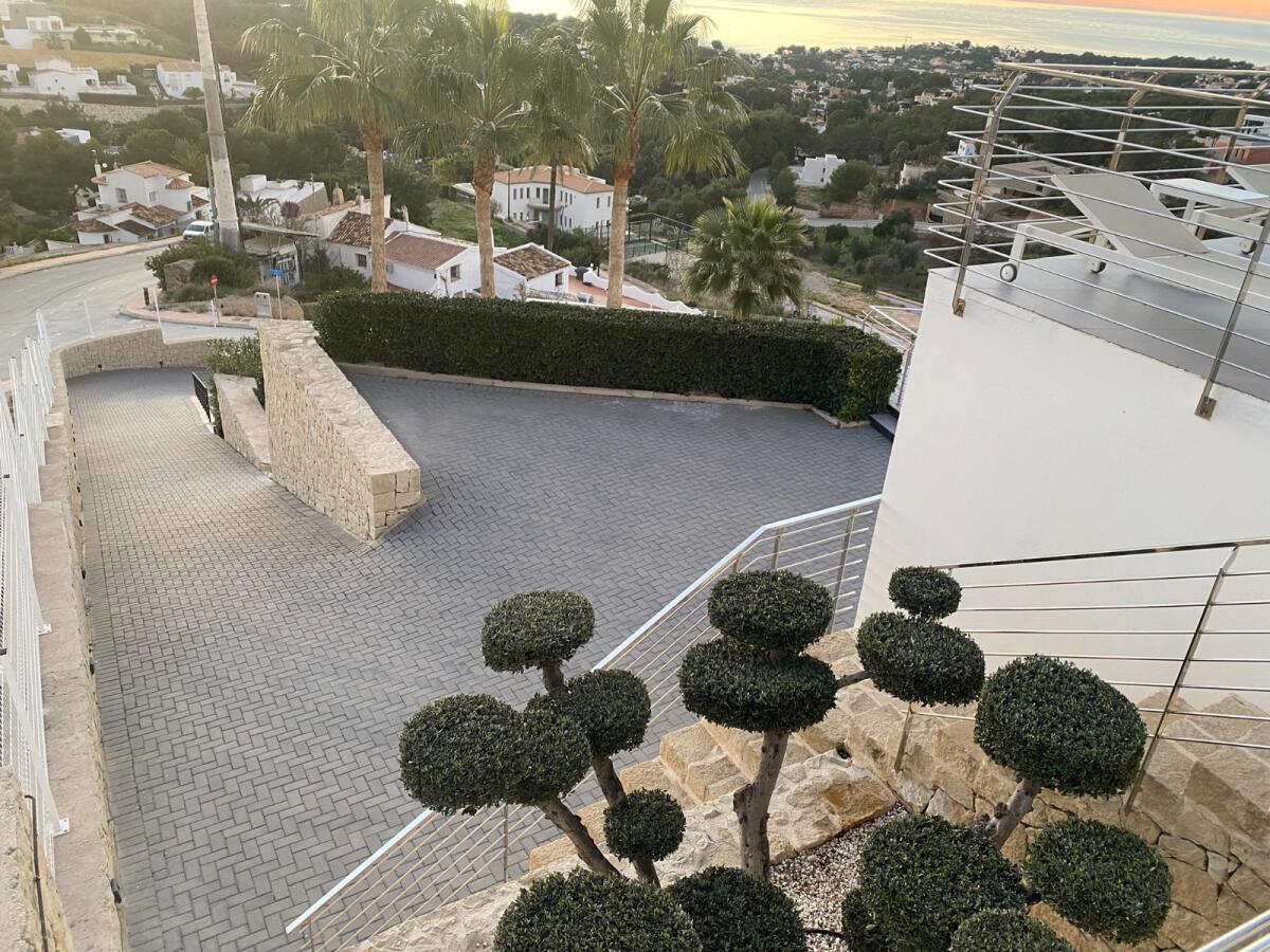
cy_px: 476
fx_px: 954
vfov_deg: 53.1
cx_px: 635
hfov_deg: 67.3
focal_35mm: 26
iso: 125
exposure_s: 1/98
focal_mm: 4.25
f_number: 1.8
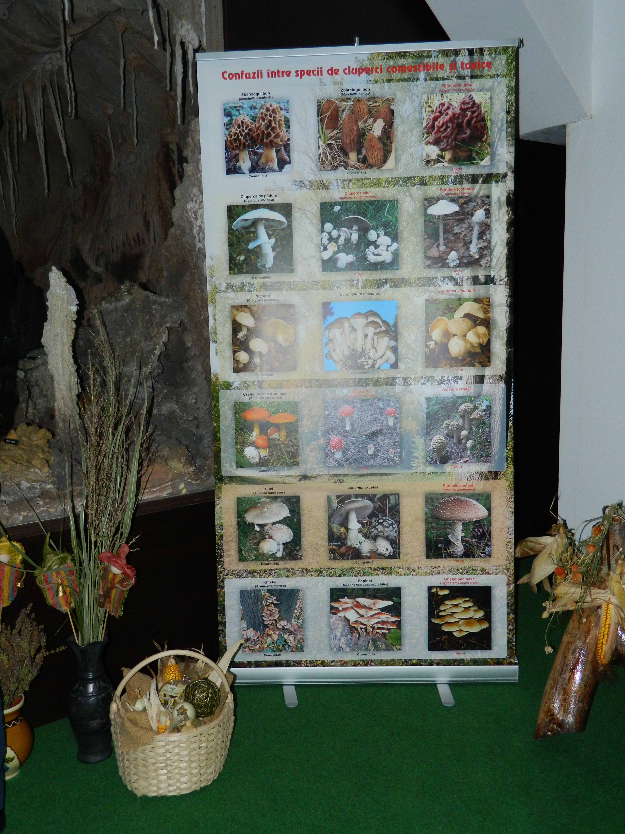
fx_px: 746
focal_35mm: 31
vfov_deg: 58.4
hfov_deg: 45.4
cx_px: 312
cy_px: 417
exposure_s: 1/40
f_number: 3.2
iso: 200
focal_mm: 5.6
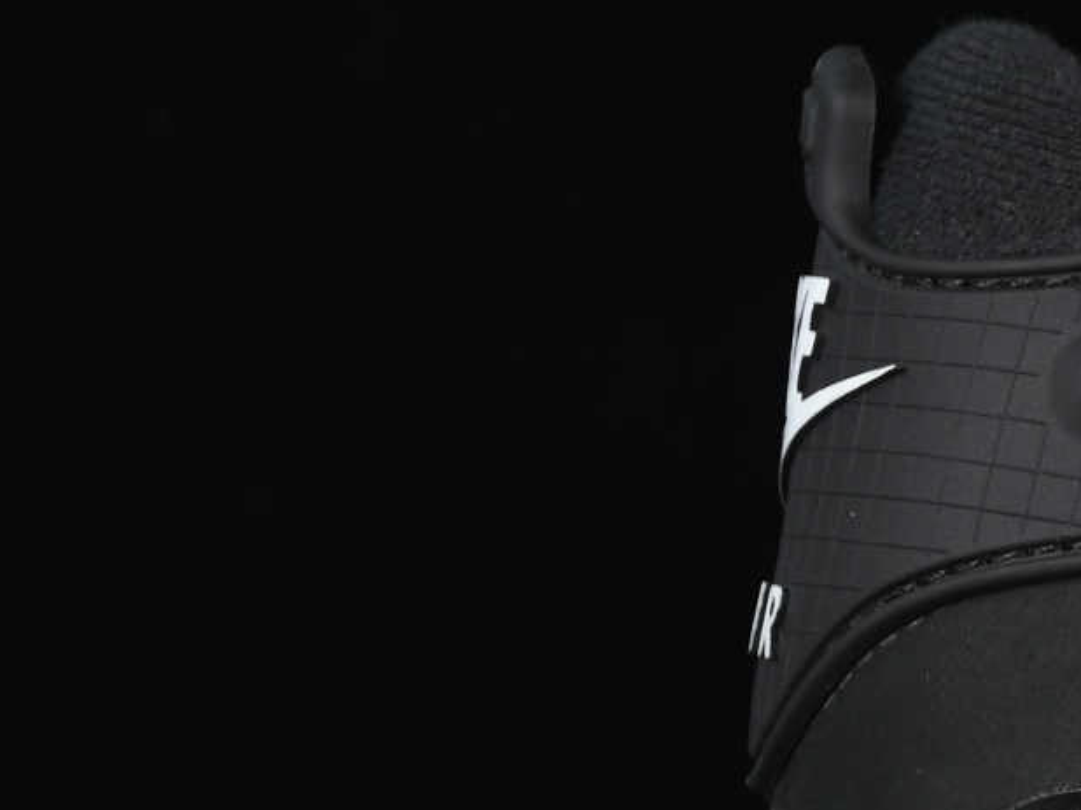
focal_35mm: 325
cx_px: 2400
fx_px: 10145
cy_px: 332
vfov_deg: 4.6
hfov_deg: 5.9
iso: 160
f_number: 6.3
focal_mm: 50
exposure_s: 1/50
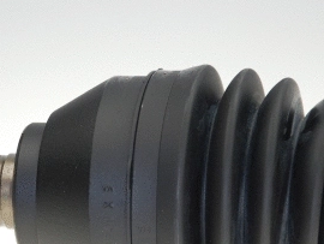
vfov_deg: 4.4
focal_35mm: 335
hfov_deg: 5.9
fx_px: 3139
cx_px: 59
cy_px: 214
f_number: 5.6
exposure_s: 1/250
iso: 400
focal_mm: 105
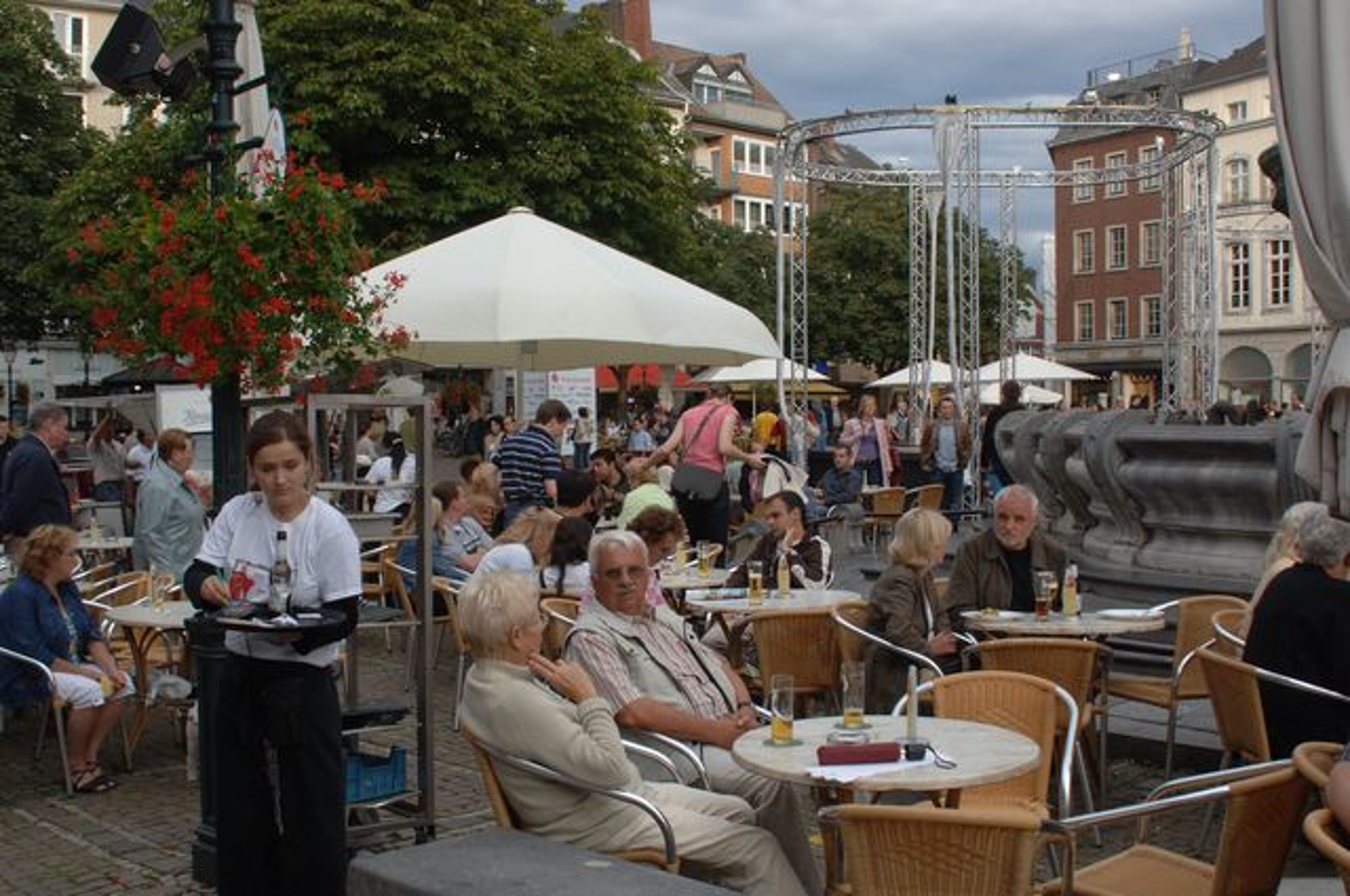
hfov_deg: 46.5
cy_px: 448
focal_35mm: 42
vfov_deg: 31.8
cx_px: 675
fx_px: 1573
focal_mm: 28
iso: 400
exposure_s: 1/100
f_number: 9.5
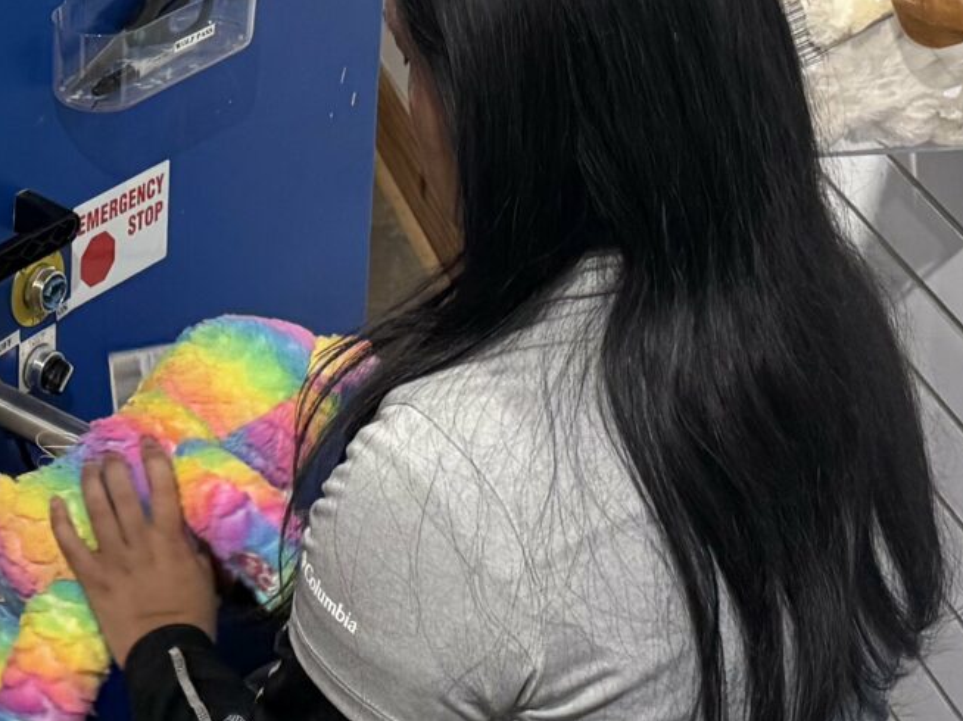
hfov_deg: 19.6
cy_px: -238
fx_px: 2614
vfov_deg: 15.0
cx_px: -193
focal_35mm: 94
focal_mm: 6.76
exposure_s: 1/60
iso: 250
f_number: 1.78
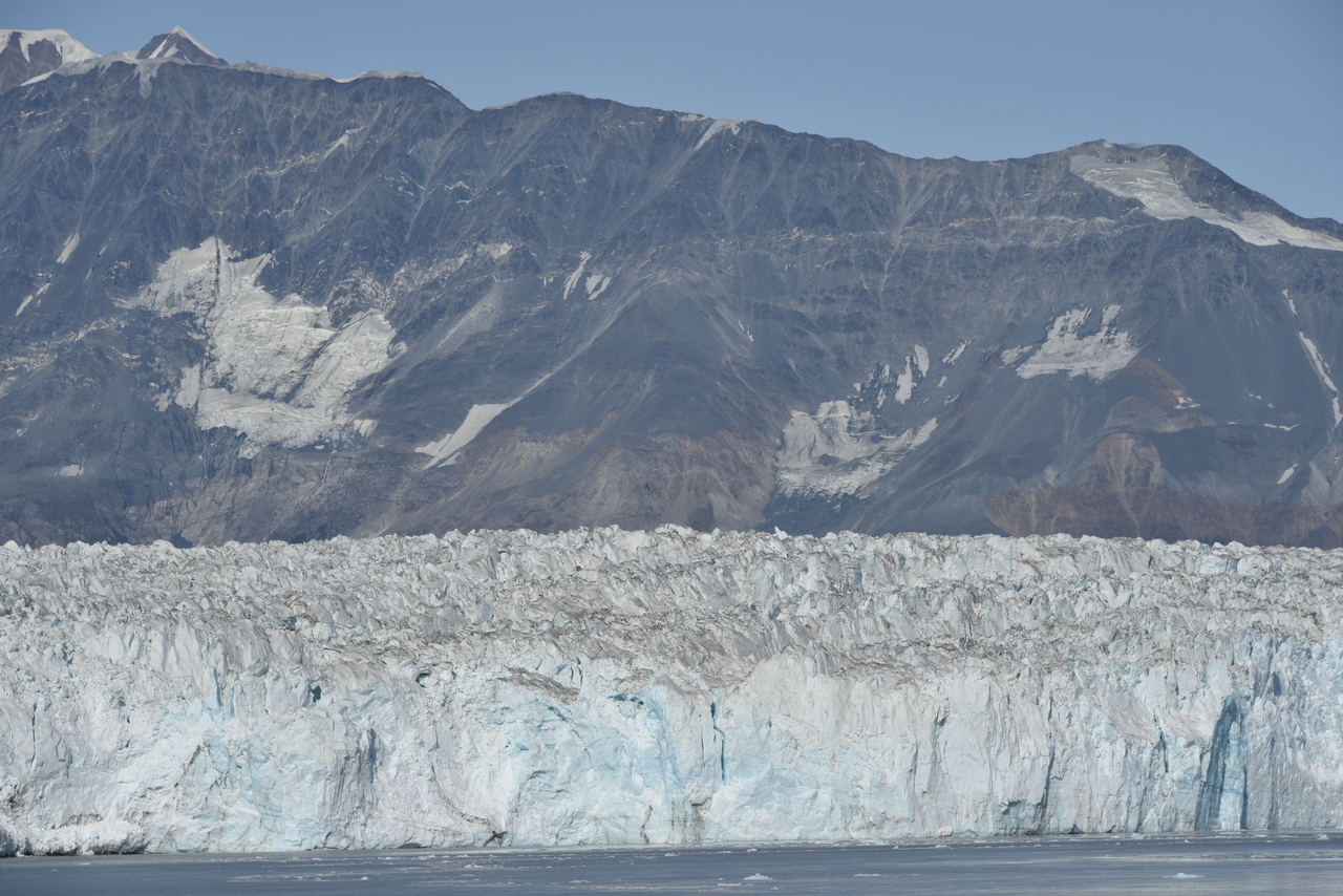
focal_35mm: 150
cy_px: 448
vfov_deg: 9.2
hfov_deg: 13.7
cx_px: 672
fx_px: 5597
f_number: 11
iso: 100
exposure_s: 1/500
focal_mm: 150
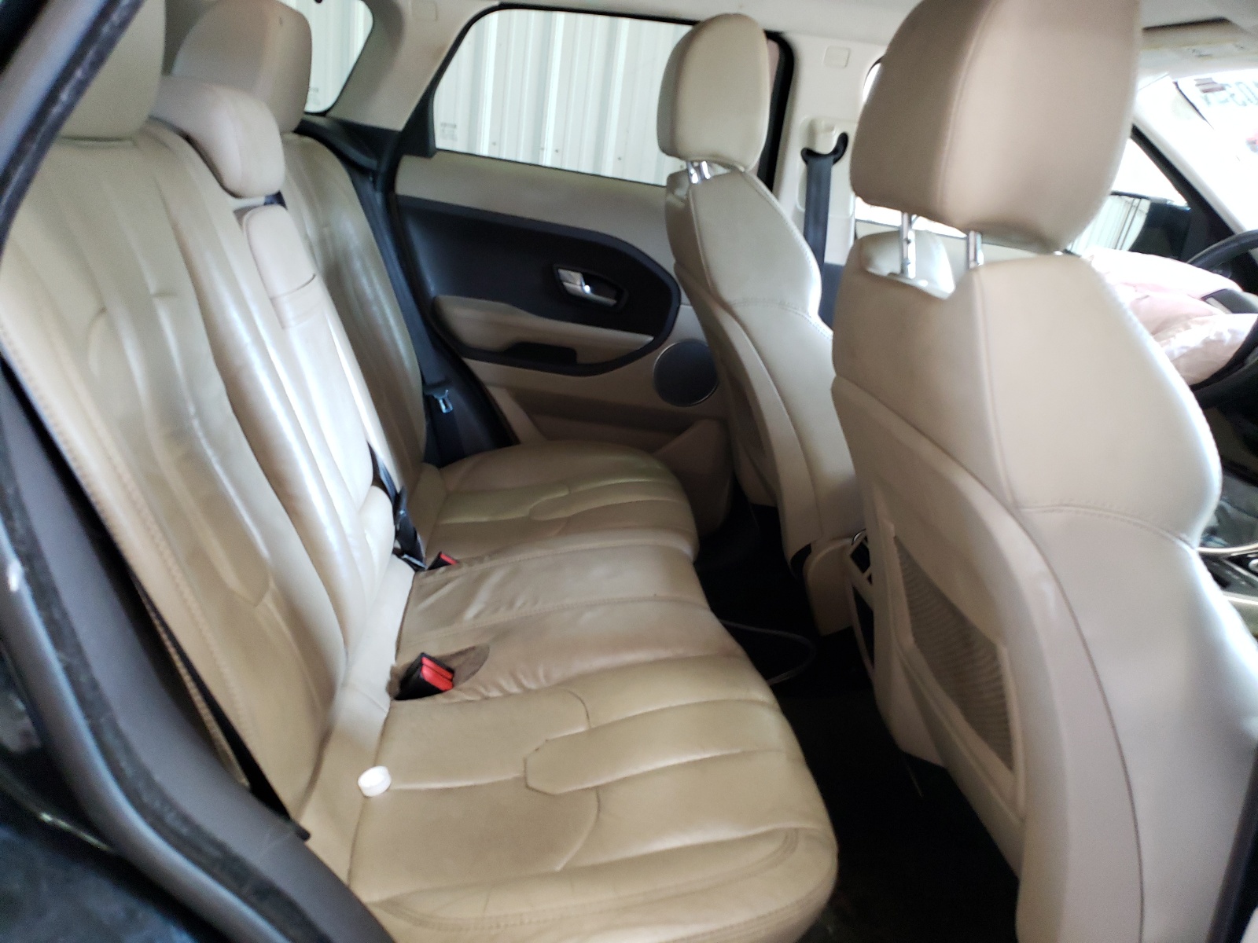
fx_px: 945
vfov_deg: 53.1
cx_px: 629
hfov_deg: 67.3
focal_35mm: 26
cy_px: 472
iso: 249
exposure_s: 1/40
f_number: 1.5
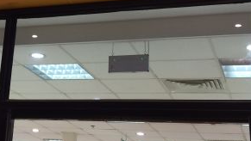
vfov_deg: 15.7
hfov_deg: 26.9
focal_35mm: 76
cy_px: 6
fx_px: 506
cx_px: 23
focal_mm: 4.15
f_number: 2.2
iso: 64
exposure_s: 1/30
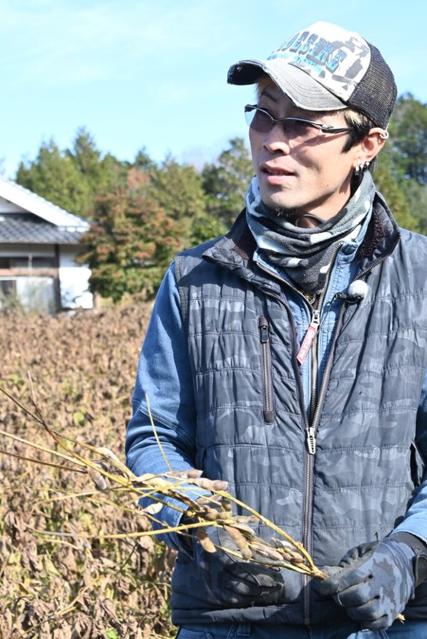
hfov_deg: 16.7
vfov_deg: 24.7
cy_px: 320
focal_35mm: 82
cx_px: 214
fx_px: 1457
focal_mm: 55
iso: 400
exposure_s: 1/320
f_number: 8
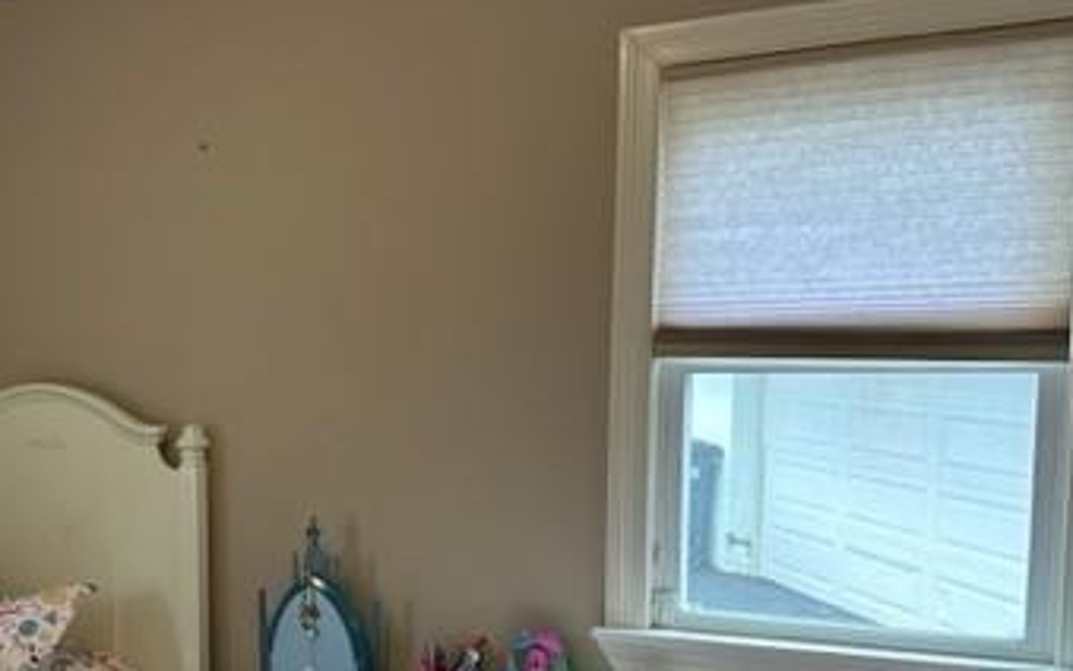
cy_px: 525
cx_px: 193
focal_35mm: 48
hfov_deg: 39.9
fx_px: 1404
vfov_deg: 26.4
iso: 160
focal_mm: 6.86
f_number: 1.78
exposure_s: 1/60
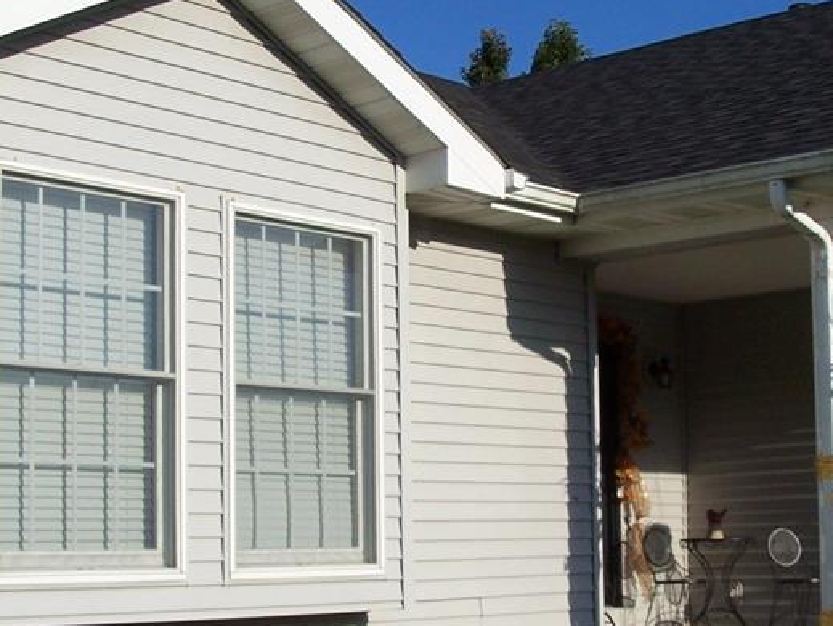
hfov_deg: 28.1
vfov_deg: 21.2
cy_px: 448
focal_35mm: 69
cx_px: 475
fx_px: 1662
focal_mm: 6
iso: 80
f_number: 5.6
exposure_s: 1/500
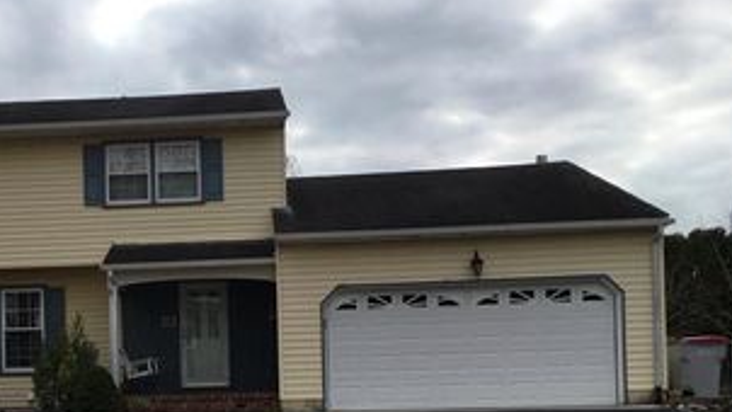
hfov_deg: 36.2
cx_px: 172
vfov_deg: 20.9
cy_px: 396
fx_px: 1087
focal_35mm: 56
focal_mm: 3.3
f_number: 2.4
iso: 25
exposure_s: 1/1131
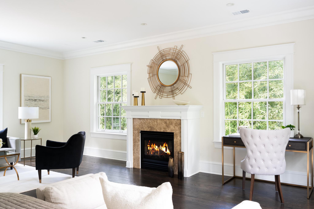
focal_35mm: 30
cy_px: 104
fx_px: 261
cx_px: 157
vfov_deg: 43.5
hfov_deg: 62.0
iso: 800
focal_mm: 30
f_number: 10
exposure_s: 1/20
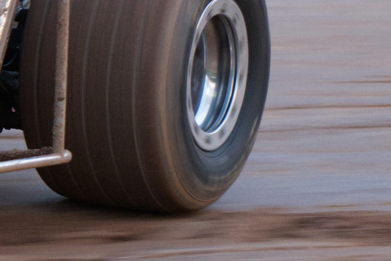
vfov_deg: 2.2
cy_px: -199
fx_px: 6669
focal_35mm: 614
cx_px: -334
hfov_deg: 3.3
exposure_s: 1/400
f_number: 2.8
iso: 1250
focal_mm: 125
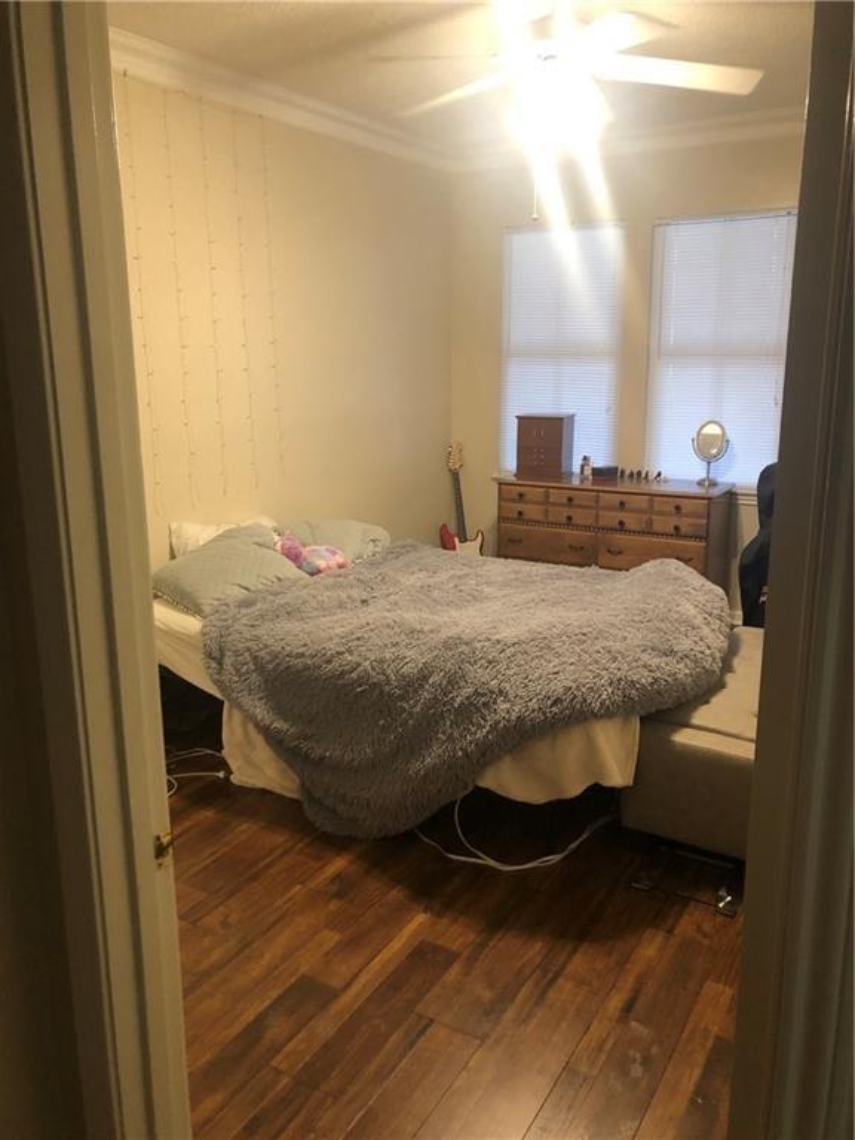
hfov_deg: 49.7
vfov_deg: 63.4
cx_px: 428
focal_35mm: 28
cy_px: 570
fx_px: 922
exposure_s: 1/15
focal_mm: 4
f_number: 1.8
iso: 64
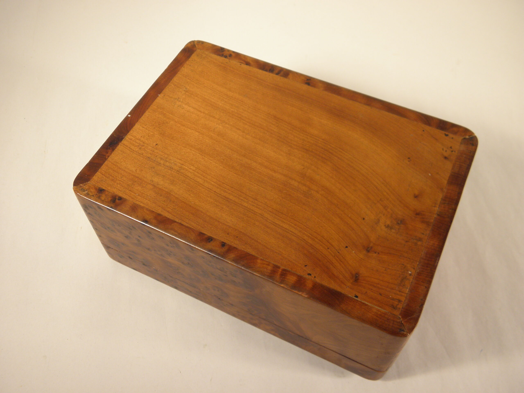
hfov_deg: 54.0
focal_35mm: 34
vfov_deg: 41.8
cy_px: 196
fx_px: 515
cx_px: 262
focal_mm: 6.2
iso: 100
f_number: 3.7
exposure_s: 1/40
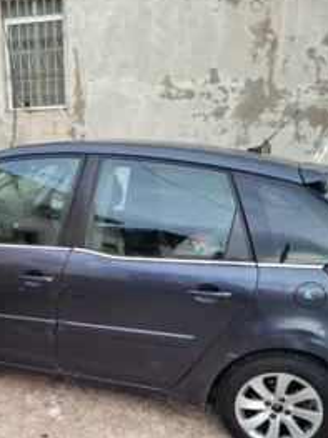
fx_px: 443
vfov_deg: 50.7
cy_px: 321
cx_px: 108
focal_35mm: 35
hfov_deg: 40.2
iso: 400
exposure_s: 1/25
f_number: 1.8
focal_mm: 5.54
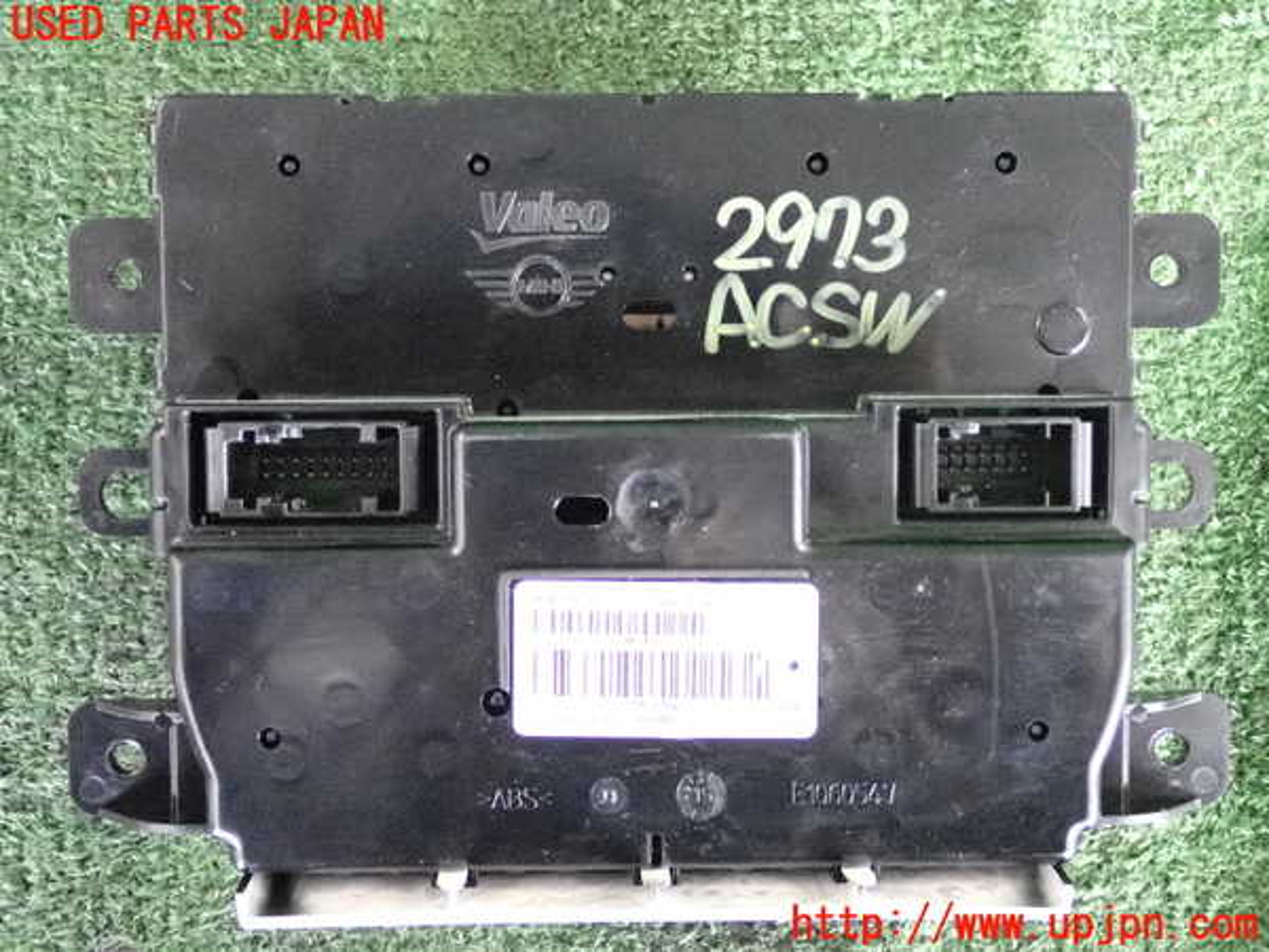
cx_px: 634
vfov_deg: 29.1
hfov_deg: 38.2
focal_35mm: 50
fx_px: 1833
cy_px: 476
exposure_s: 1/125
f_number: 3.2
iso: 5000
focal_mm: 9.01
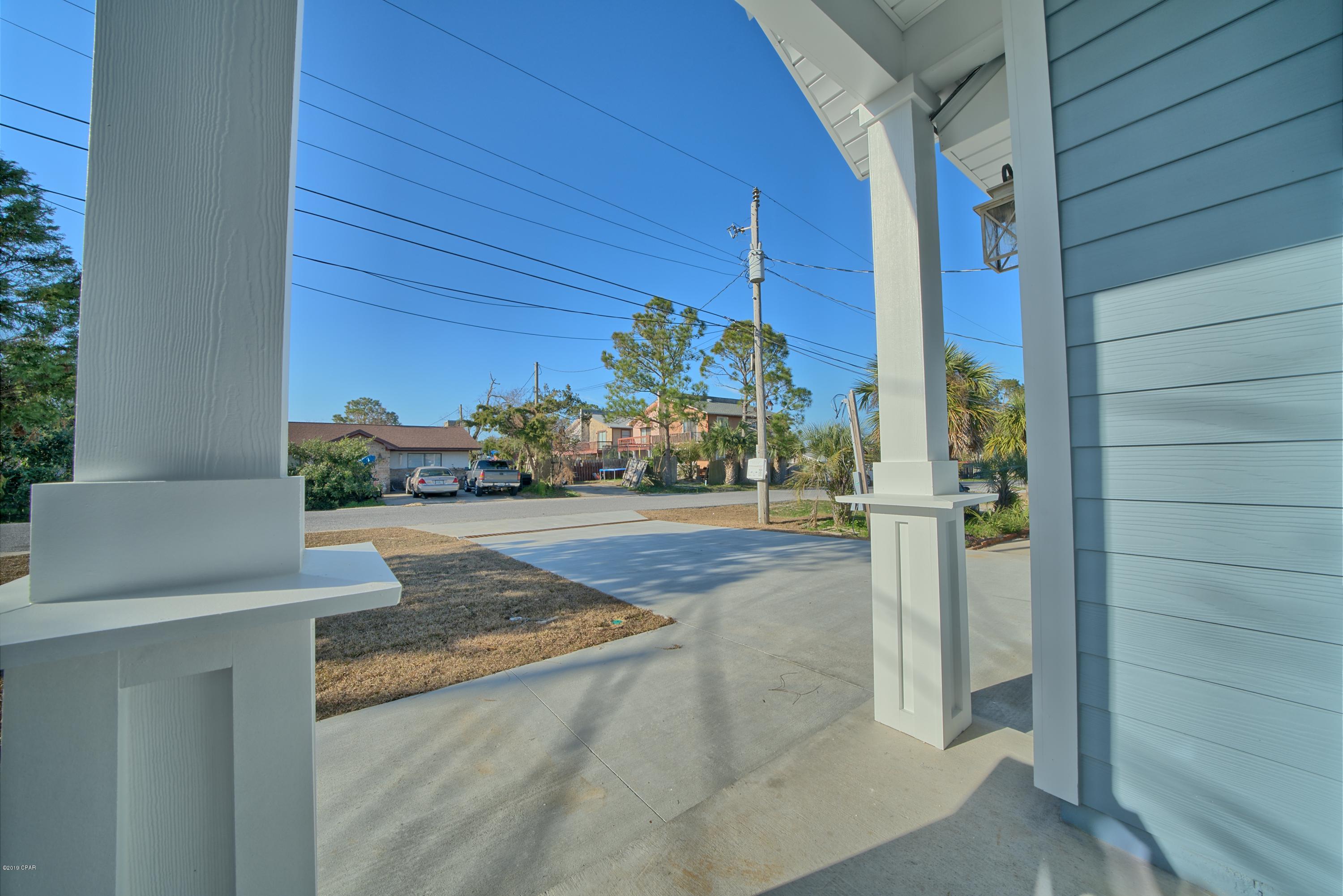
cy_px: 448
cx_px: 672
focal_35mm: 12
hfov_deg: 112.6
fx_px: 448
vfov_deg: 90.0
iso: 200
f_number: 13
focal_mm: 12
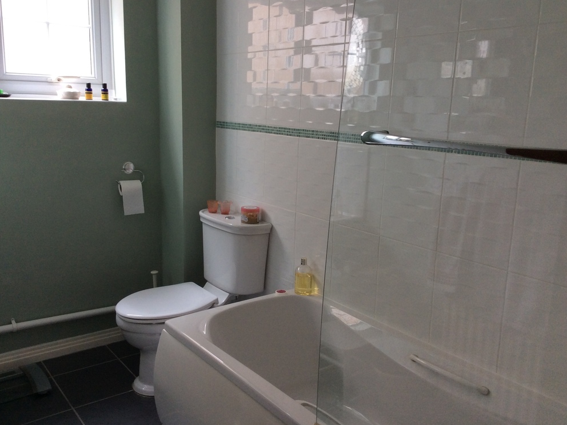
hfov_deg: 55.4
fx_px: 541
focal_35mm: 33
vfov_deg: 42.9
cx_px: 279
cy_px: 209
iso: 50
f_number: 2.4
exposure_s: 1/25
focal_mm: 3.3
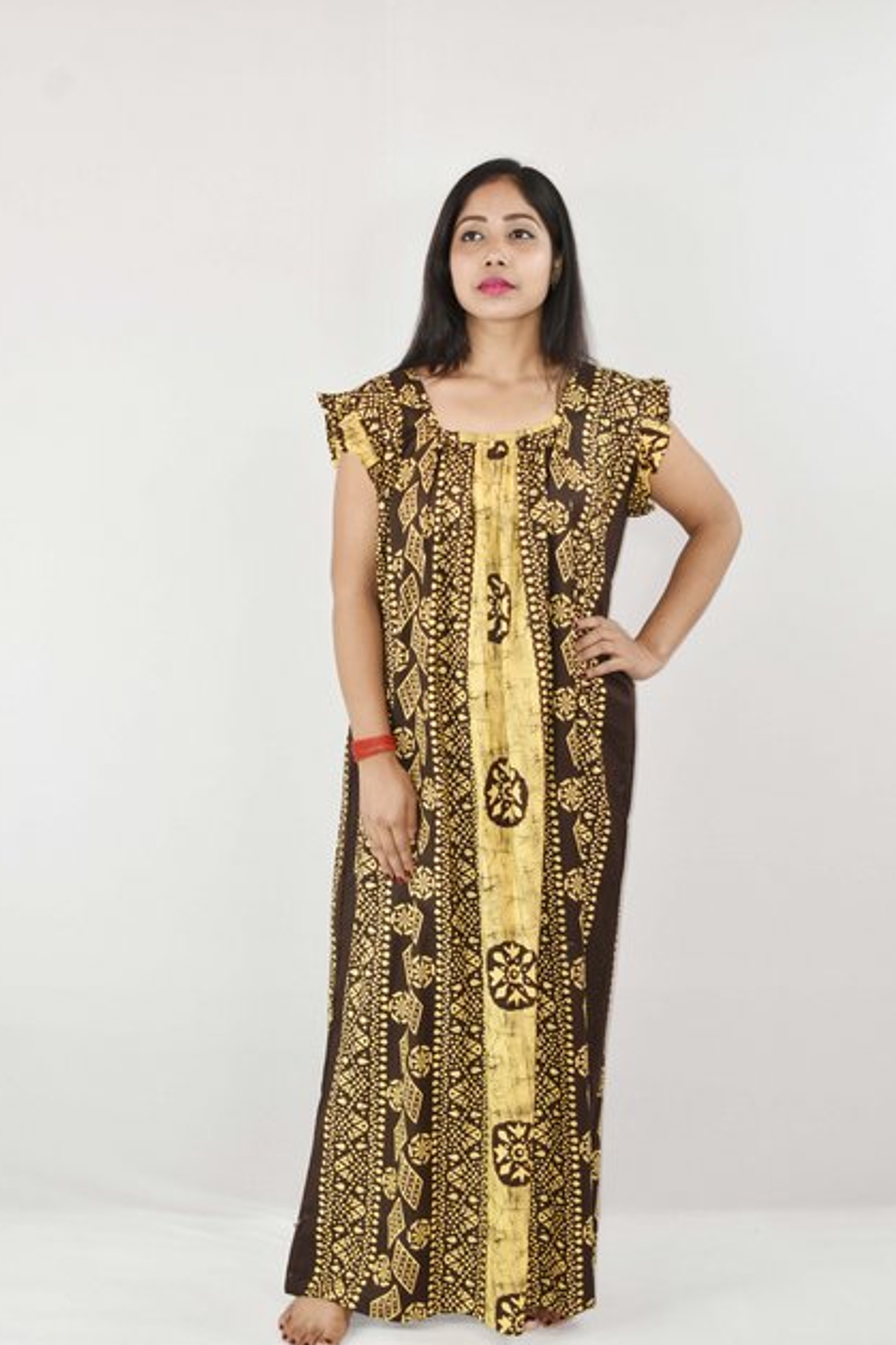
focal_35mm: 58
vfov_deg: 34.5
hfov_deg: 23.4
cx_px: 442
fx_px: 2166
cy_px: 678
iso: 450
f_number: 5.6
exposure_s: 1/125
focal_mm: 38
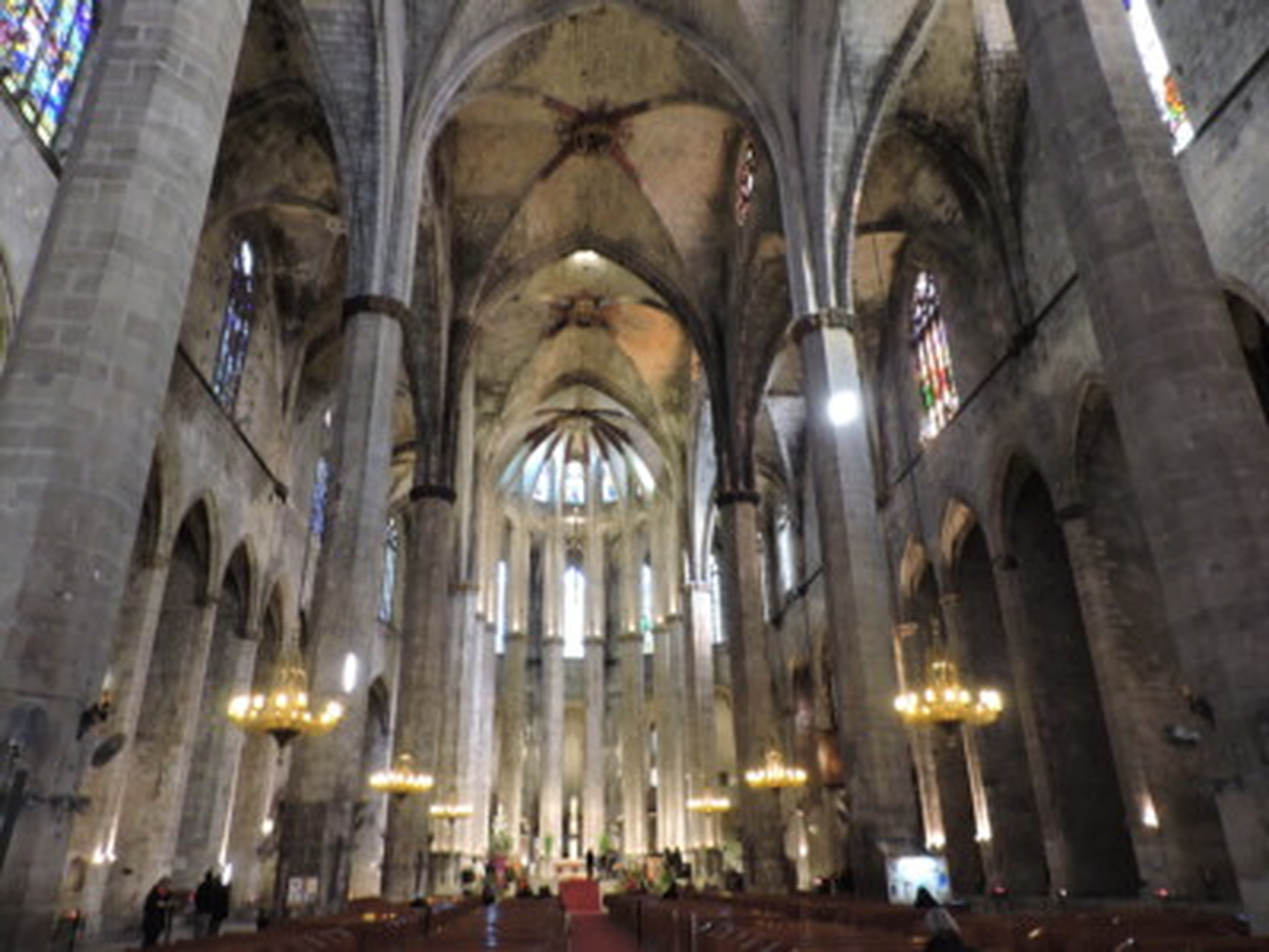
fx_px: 880
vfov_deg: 56.8
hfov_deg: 71.6
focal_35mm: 24
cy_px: 476
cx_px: 634
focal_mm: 4.3
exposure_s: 1/8
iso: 450
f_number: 3
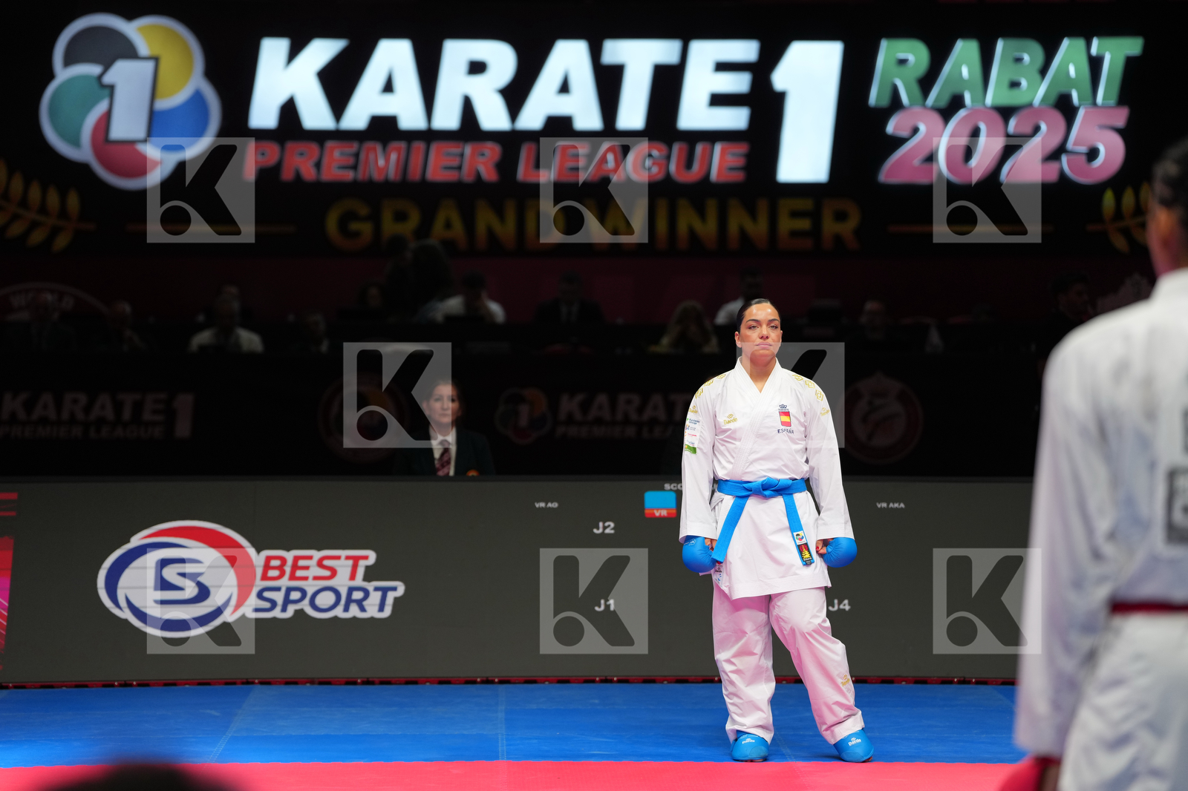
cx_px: 594
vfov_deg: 10.6
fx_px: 4256
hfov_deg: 15.9
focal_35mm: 129
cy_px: 396
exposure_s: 1/1000
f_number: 2.8
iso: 800
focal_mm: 129
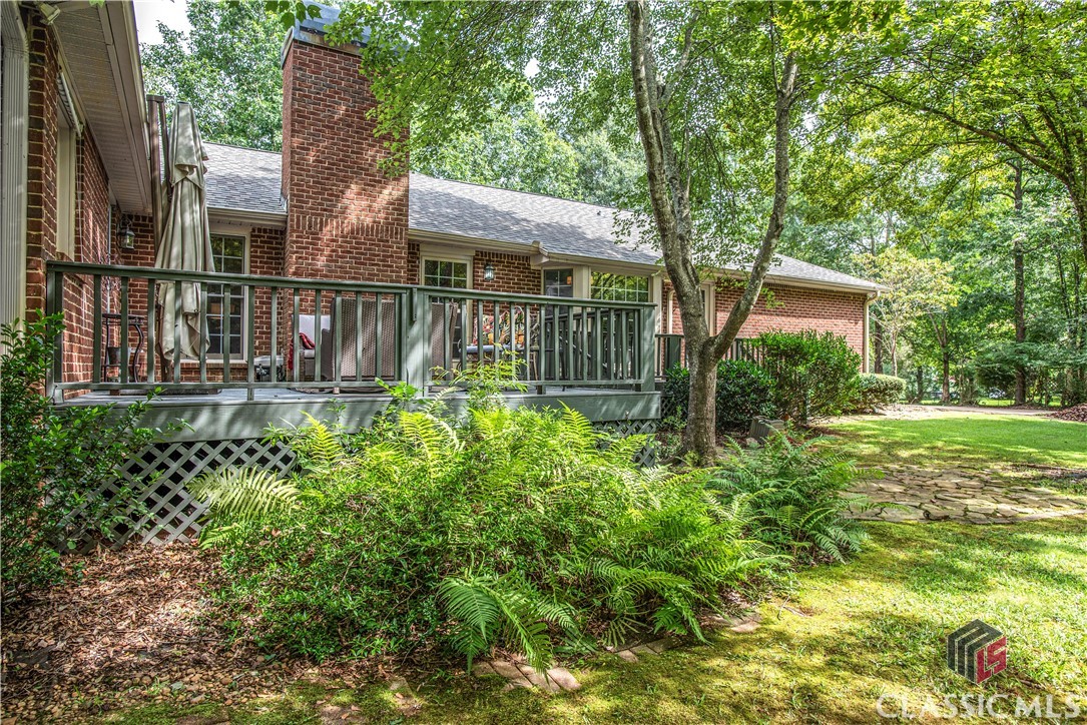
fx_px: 604
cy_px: 362
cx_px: 544
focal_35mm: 20
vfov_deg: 62.0
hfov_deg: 84.0
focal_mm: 20
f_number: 5.6
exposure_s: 1/125
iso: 200
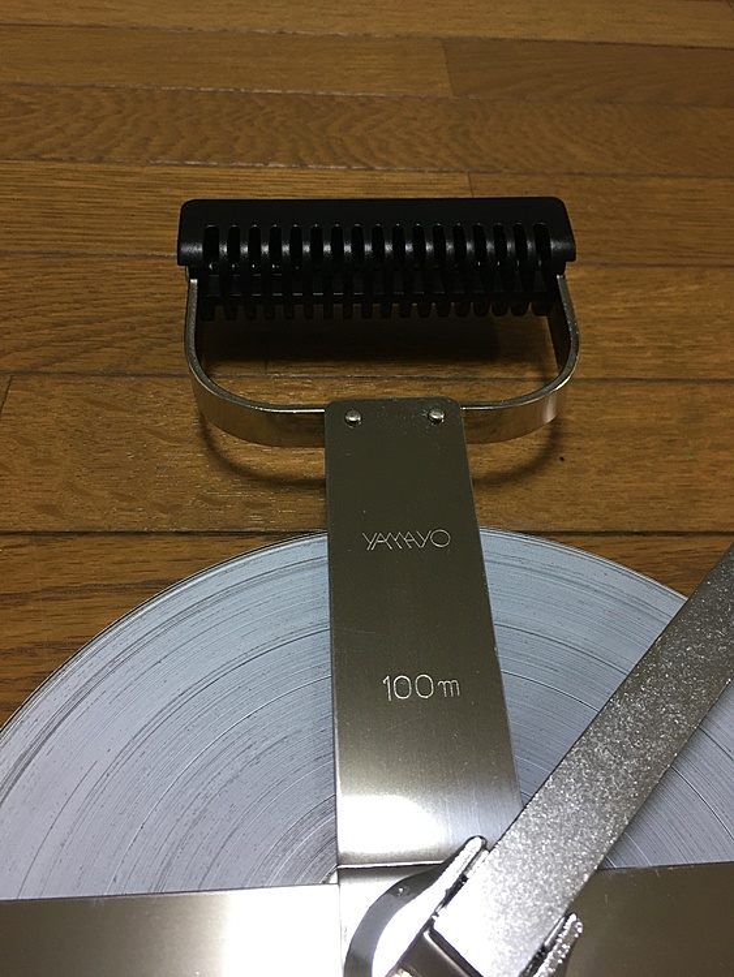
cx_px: 367
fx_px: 819
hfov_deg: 48.3
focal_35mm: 29
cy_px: 488
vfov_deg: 61.6
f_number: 2.2
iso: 125
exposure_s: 1/33
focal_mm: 4.15
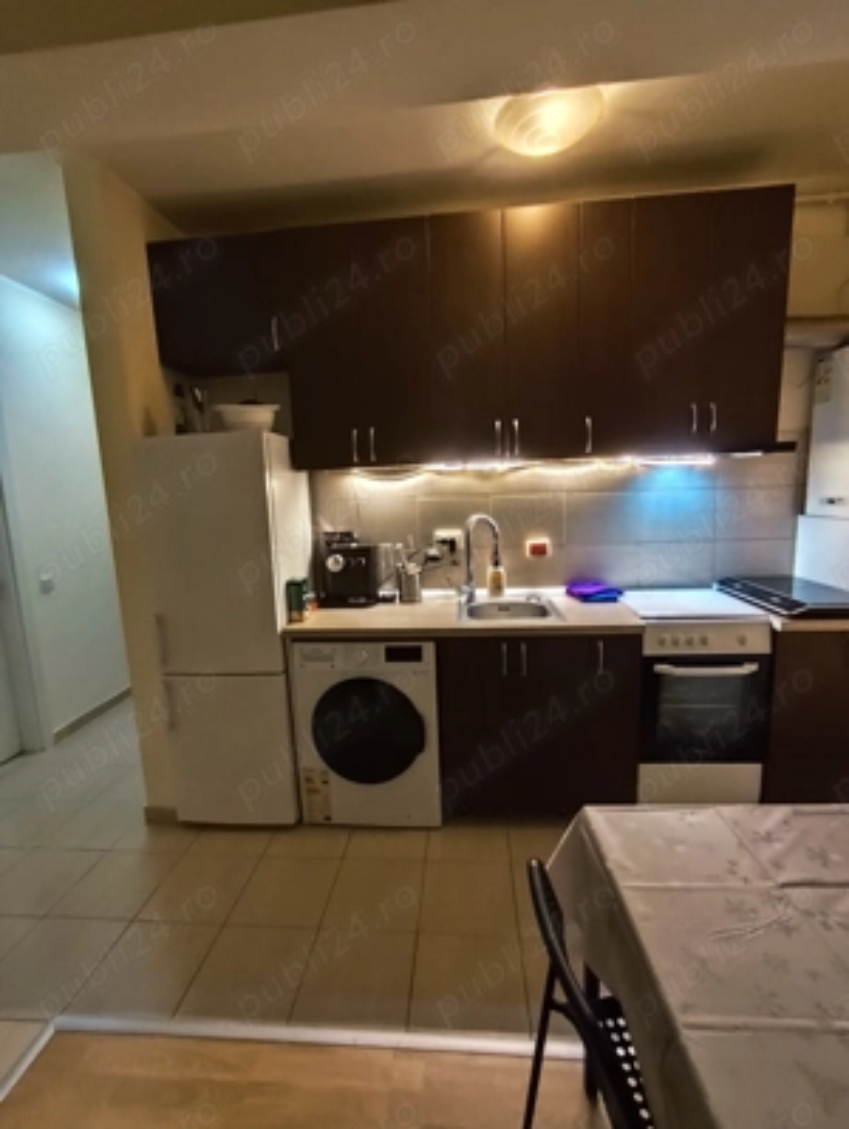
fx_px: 522
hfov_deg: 78.2
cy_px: 564
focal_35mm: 16
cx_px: 424
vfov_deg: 94.4
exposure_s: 1/26.4
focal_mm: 1.65
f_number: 2.2
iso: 400
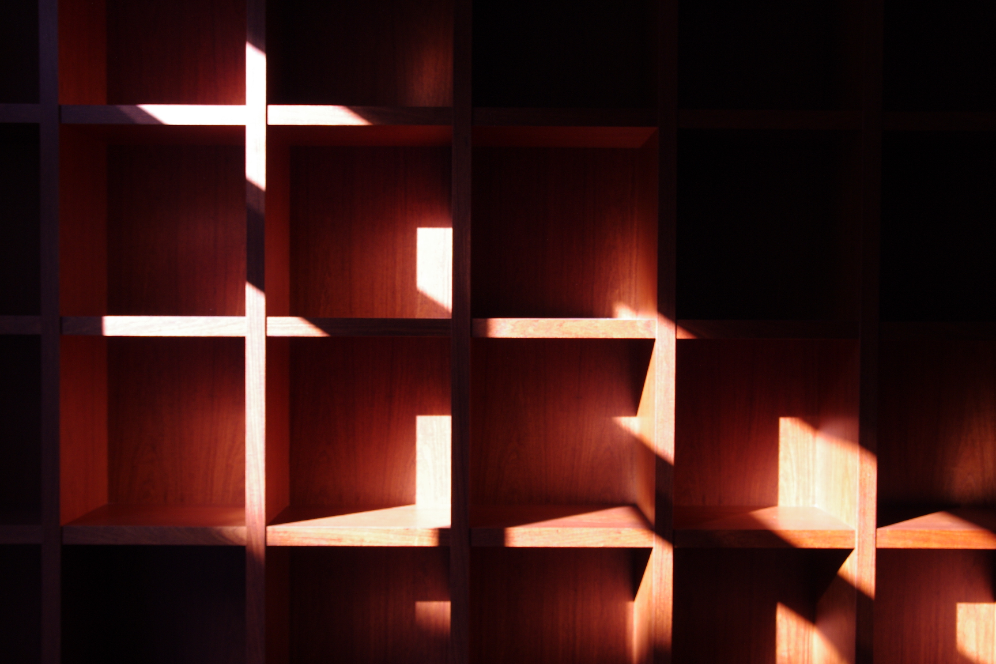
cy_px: 332
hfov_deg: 46.4
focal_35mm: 42
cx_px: 498
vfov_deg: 31.9
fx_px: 1162
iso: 400
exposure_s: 1/160
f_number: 5
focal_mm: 28
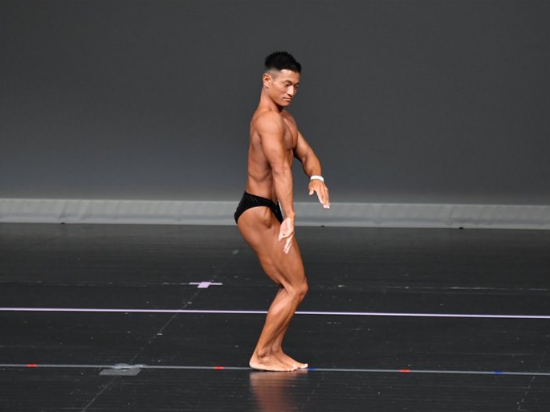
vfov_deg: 3.6
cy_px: 206
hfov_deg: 4.9
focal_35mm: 408
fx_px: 6479
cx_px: 289
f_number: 5.6
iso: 4000
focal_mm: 250
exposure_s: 1/400
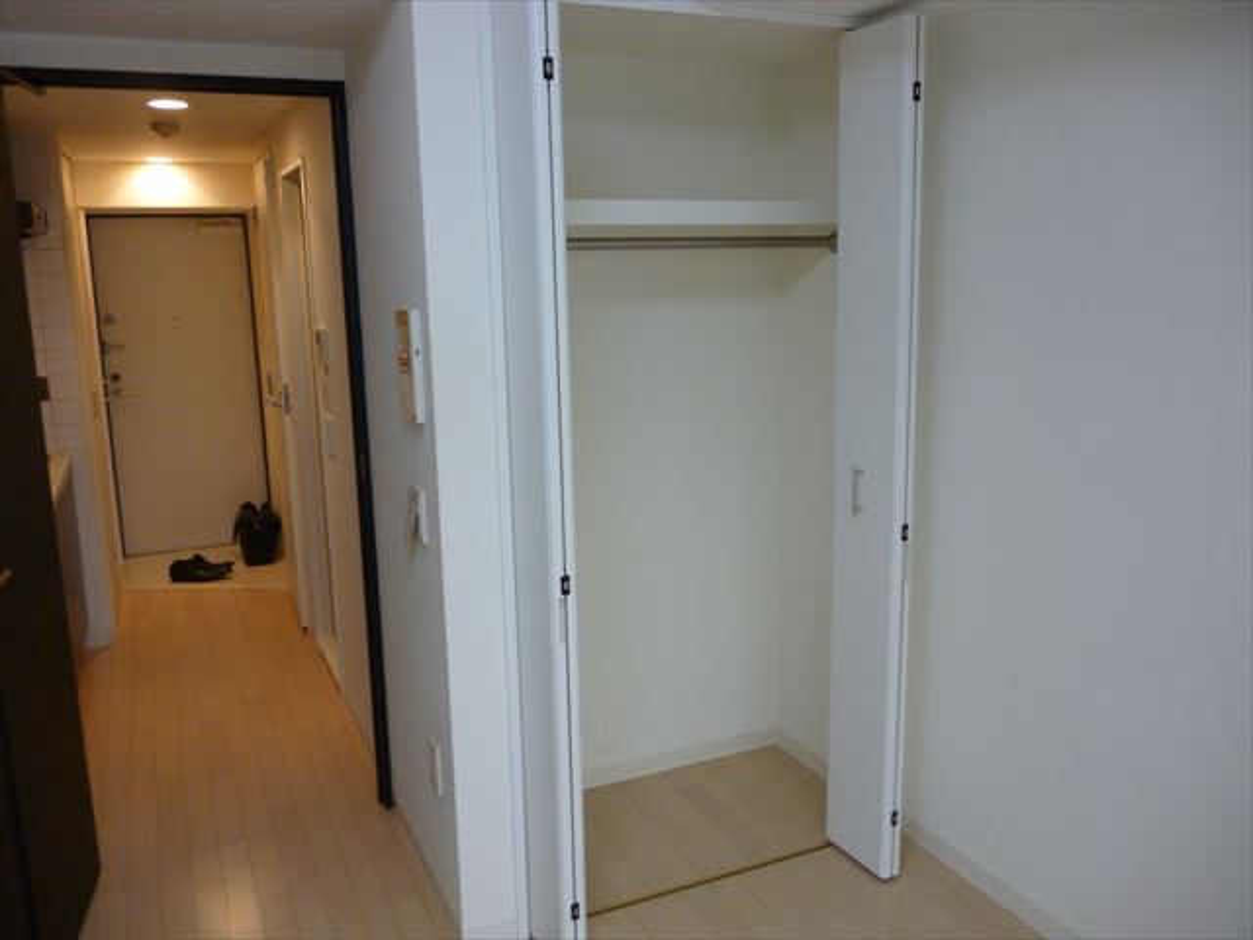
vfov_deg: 49.7
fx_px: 1014
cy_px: 470
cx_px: 626
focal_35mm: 28
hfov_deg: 63.4
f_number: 3.1
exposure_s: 1/60
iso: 320
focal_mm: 5
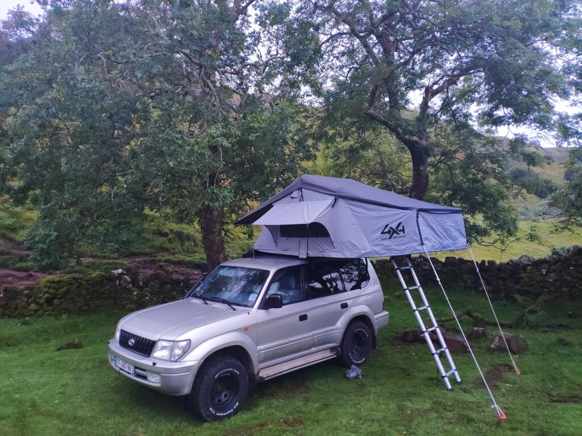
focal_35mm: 21
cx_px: 291
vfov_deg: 63.4
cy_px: 218
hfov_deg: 79.0
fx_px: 353
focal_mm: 4.22
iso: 966
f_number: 1.8
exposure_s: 1/20
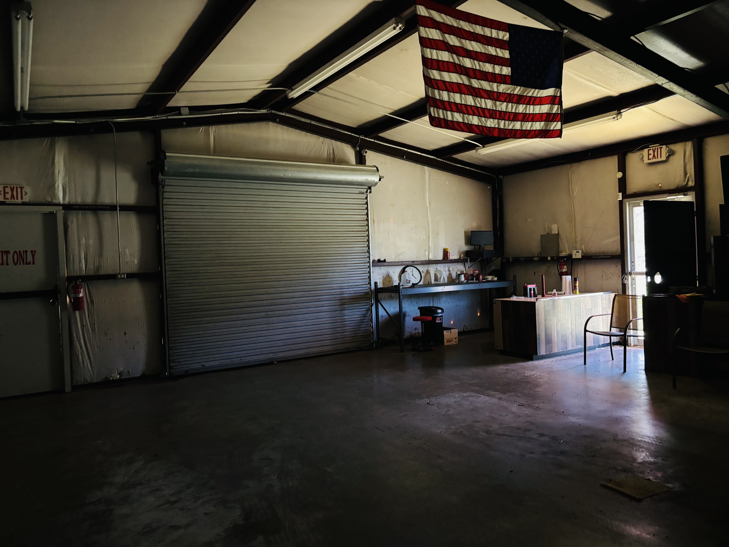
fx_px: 548
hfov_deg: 67.3
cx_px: 364
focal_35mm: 26
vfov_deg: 53.1
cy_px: 274
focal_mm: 5.96
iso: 640
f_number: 1.6
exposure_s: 1/35
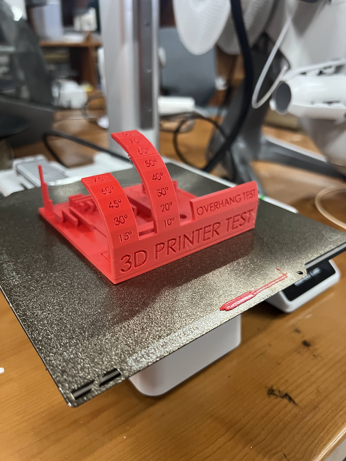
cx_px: 173
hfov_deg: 53.1
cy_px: 230
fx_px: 347
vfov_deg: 67.3
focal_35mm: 26
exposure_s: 1/50
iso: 400
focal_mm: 5.7
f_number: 1.5
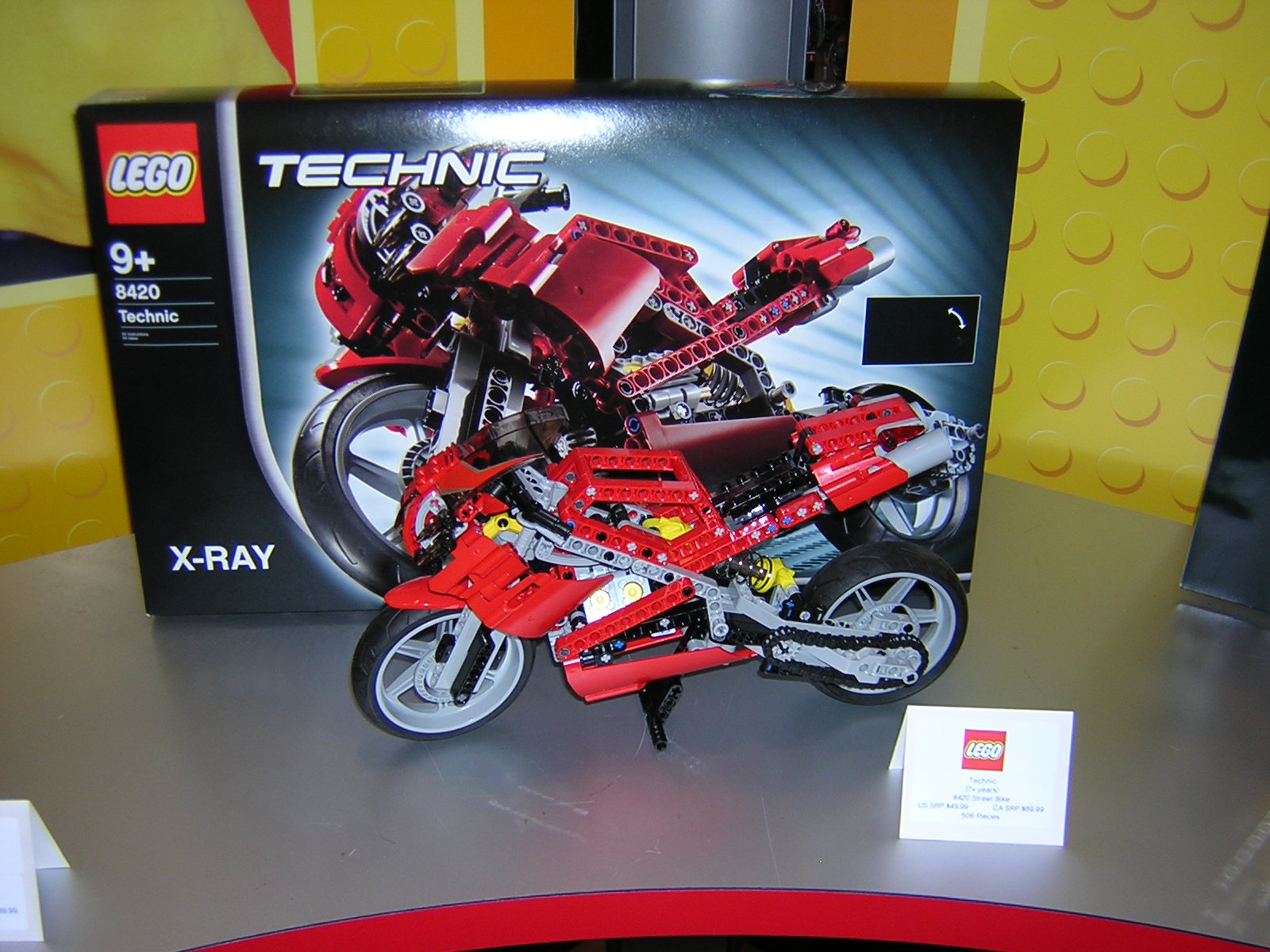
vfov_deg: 39.7
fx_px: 1321
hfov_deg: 51.4
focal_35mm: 36
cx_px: 635
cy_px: 476
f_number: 2.6
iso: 100
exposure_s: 1/60.1
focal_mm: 4.7
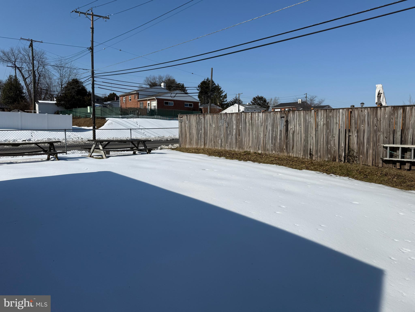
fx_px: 288
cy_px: 156
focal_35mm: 24
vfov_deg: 56.8
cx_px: 208
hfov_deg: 71.6
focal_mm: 6.76
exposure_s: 1/14286
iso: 80
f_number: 1.78
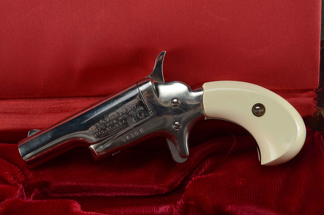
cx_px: 162
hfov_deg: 35.1
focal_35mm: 57
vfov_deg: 23.7
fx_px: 512
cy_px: 108
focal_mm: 38
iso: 100
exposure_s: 1/80
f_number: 13
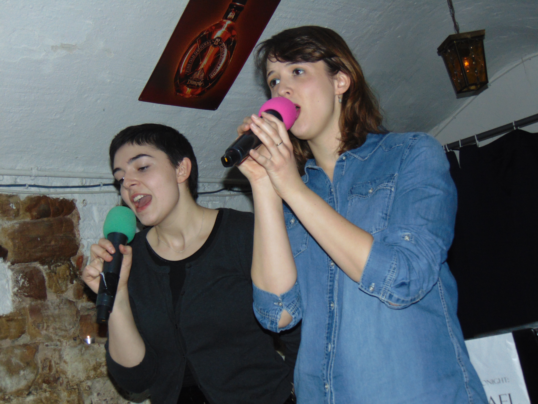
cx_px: 269
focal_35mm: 50
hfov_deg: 38.2
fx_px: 777
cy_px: 202
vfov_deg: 29.1
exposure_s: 1/60
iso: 200
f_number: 3.5
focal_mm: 9
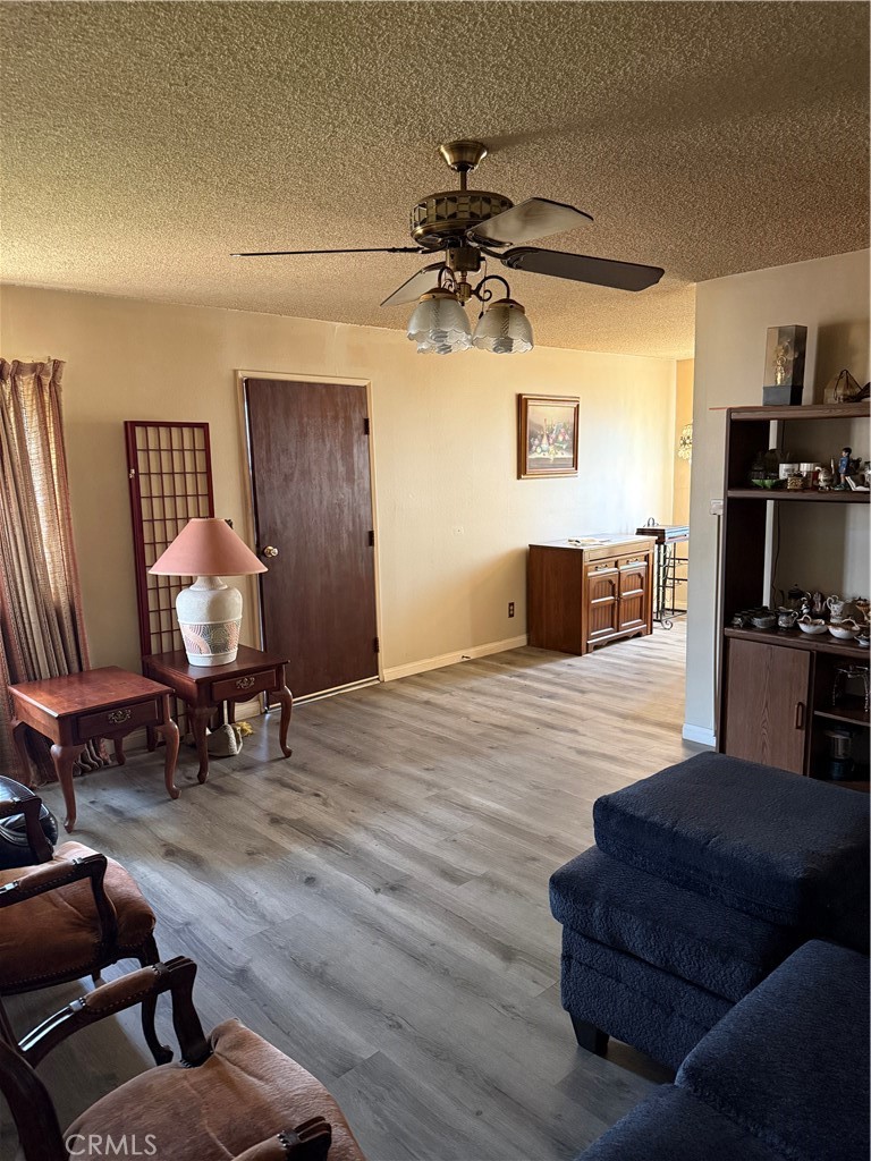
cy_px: 580
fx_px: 805
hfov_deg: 56.8
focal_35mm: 24
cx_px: 436
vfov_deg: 71.6
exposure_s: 1/60
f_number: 1.78
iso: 640
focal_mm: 6.76
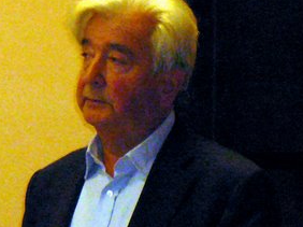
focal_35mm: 579
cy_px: 139
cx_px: 92
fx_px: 5064
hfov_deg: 3.4
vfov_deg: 2.6
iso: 400
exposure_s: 1/30
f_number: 4.1
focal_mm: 30.3
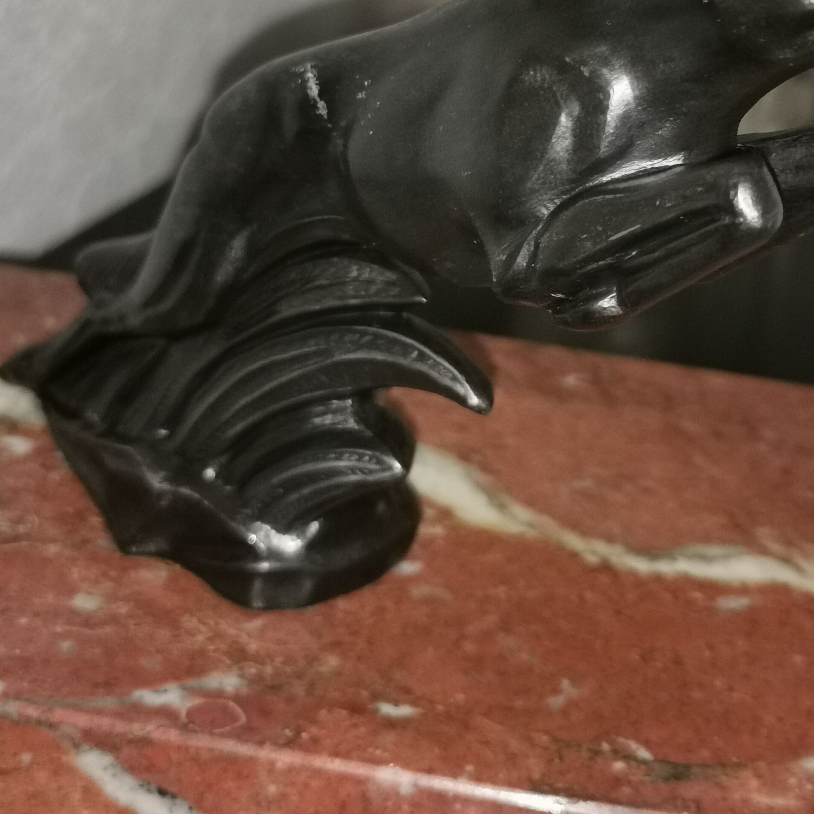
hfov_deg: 24.9
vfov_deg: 24.6
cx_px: 542
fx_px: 1836
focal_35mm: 69
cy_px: 150
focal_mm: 5.58
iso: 320
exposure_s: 1/50
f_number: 1.8
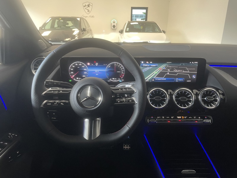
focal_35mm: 26
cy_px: 89
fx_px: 178
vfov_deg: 53.1
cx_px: 118
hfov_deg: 67.3
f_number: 1.6
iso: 400
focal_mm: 4.2
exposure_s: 1/60
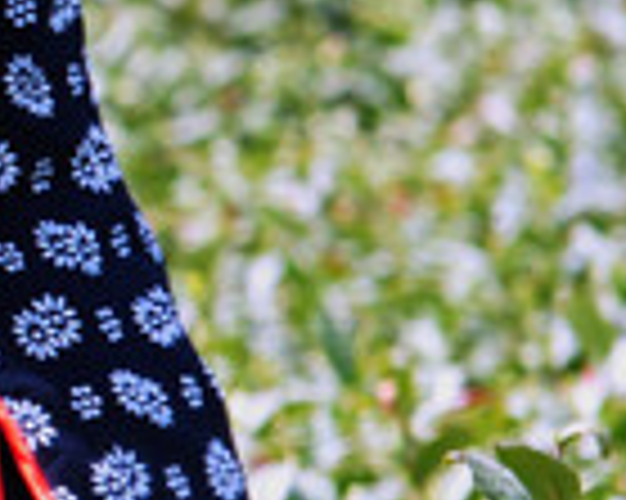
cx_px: -1054
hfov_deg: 2.0
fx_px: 18014
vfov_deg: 1.6
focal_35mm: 973
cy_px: -173
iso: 200
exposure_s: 1/250
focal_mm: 120
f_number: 5.6
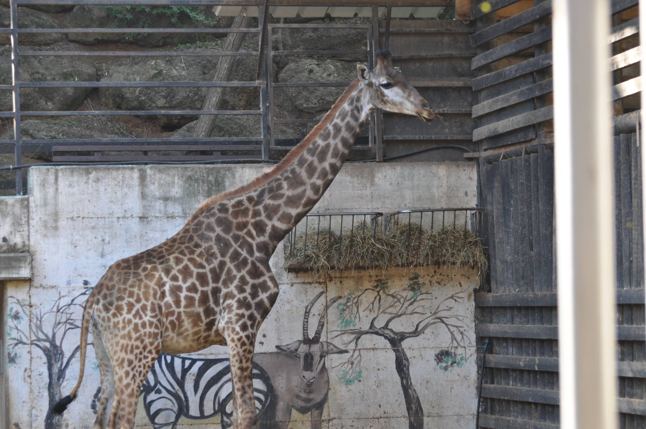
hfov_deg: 14.9
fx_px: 2474
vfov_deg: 9.9
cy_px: 214
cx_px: 323
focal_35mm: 138
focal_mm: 92
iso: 720
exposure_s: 1/250
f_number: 4.5
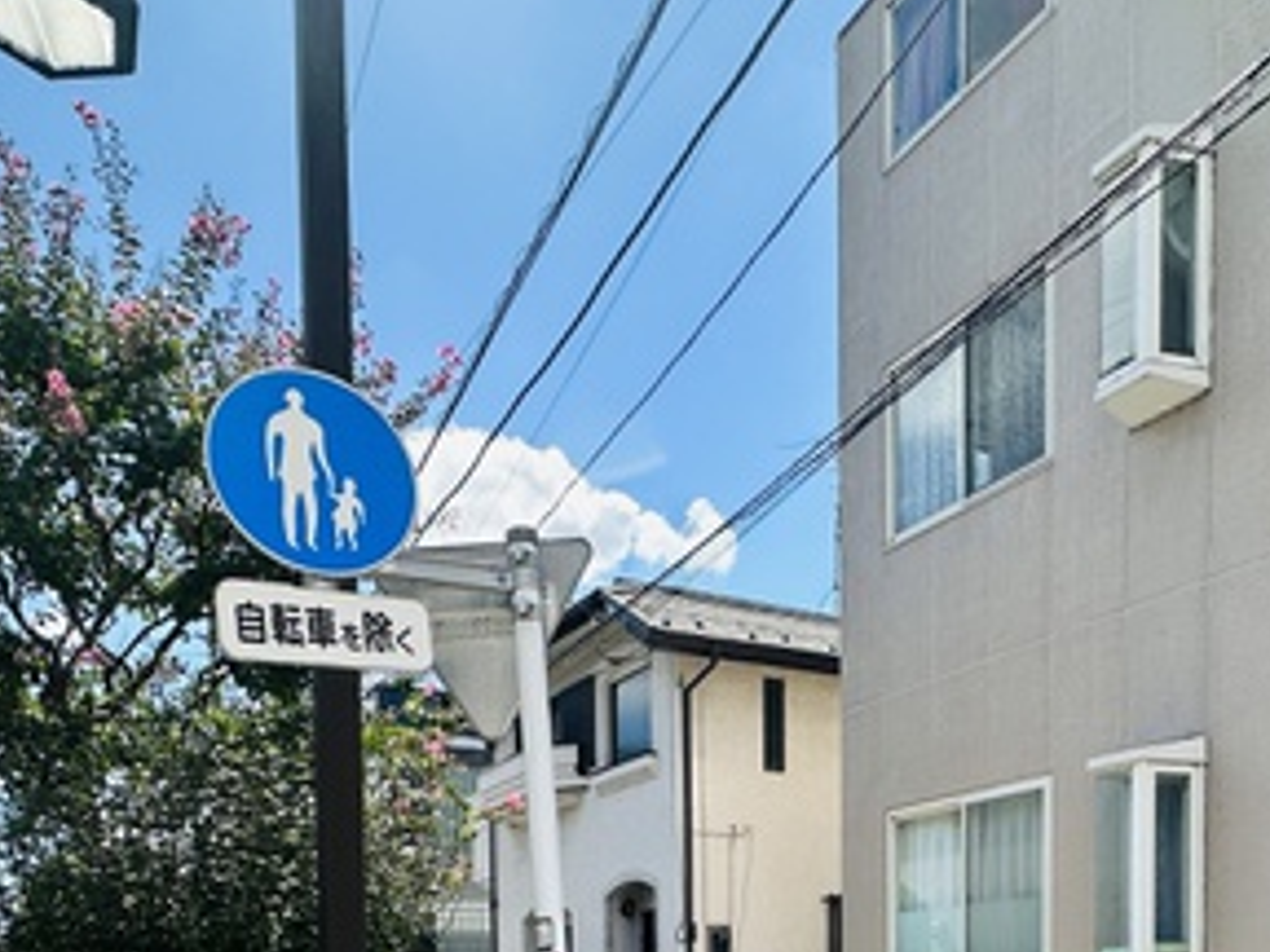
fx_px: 1247
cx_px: 728
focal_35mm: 34
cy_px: 1082
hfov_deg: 53.8
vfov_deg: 35.0
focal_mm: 2.22
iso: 50
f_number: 2.2
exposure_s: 1/1276
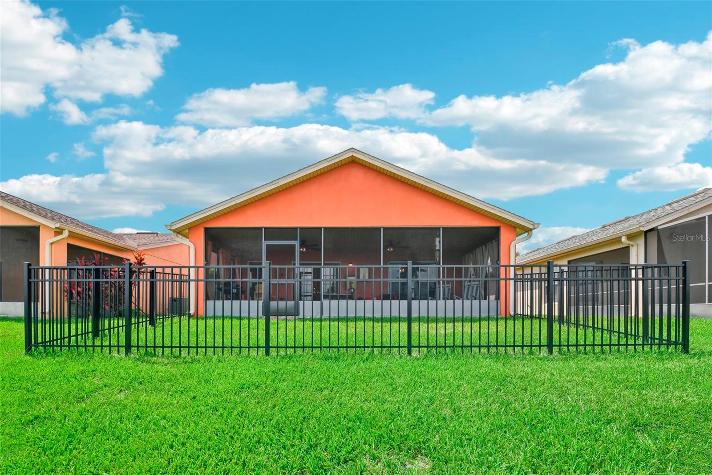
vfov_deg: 81.2
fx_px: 277
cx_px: 356
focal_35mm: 14
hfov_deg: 104.3
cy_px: 238
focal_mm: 14
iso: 400
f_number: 8
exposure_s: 1/640
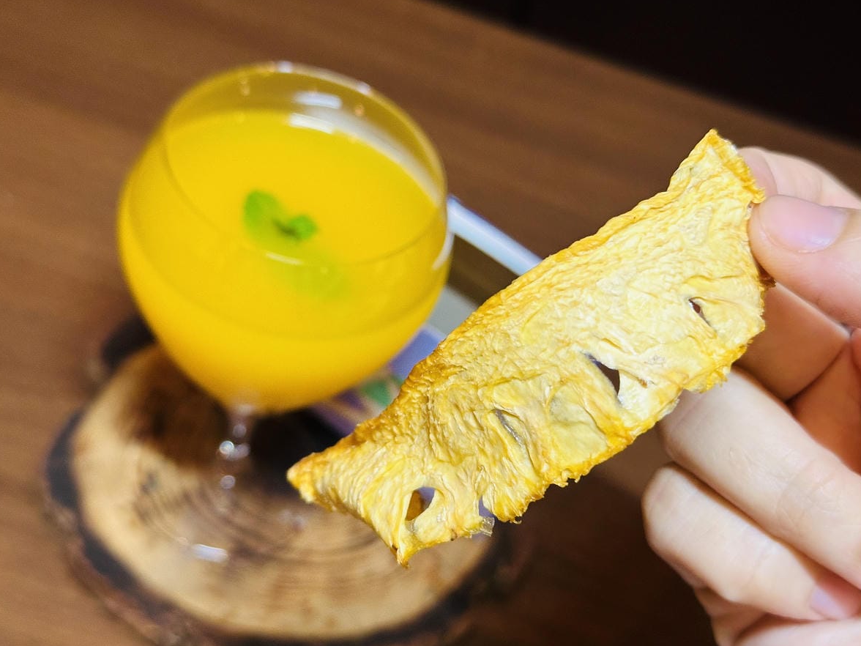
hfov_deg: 38.9
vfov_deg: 29.7
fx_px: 1219
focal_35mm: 49
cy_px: 322
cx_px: 431
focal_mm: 6.86
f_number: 1.78
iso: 250
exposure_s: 1/40
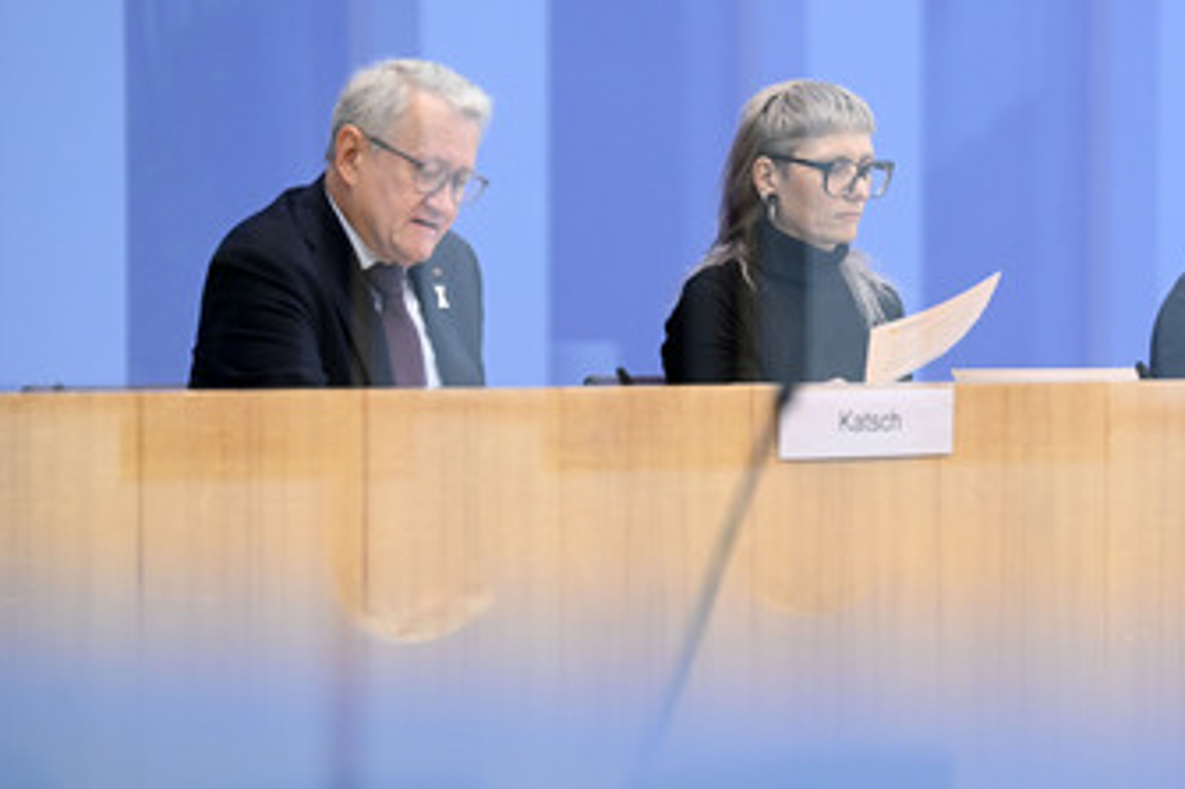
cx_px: 776
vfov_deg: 7.0
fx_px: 6415
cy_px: 407
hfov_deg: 10.5
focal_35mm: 195
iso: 2500
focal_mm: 145
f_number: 4
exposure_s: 1/640
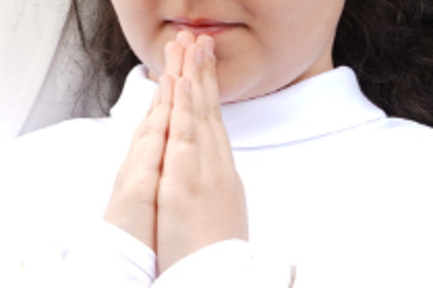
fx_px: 6141
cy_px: -138
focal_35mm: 511
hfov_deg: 4.0
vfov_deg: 2.7
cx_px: 414
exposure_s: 1/100
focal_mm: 82
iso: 80
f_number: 5
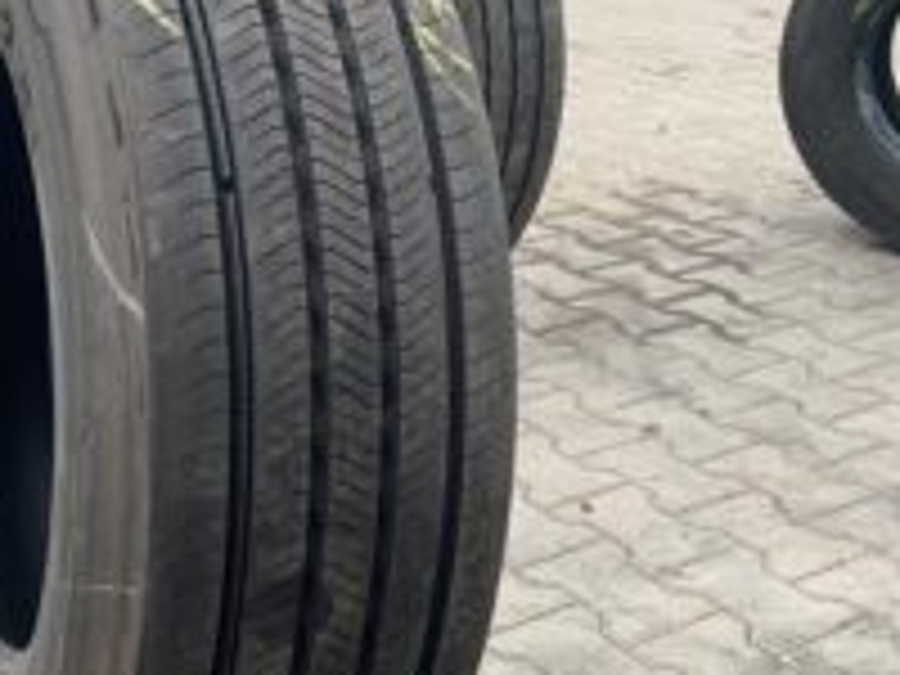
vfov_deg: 26.1
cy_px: 353
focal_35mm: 56
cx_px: 216
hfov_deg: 33.6
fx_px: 1456
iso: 40
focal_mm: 4.25
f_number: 1.8
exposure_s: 1/121
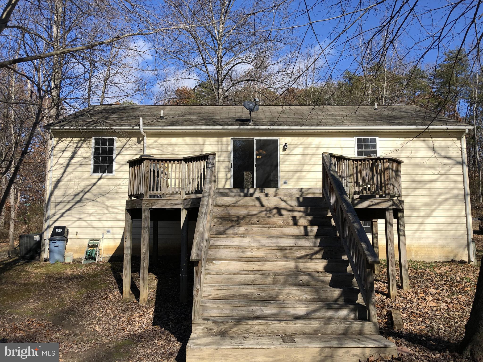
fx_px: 391
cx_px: 242
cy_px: 181
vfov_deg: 49.7
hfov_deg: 63.4
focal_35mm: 28
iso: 20
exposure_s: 1/2288
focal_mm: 3.99
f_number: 1.8
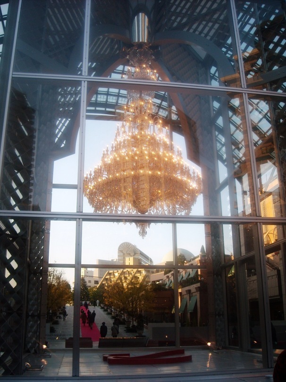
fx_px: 386
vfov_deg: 52.6
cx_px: 143
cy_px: 191
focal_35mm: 35
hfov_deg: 40.7
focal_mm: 5.7
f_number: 2.8
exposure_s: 1/239
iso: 64
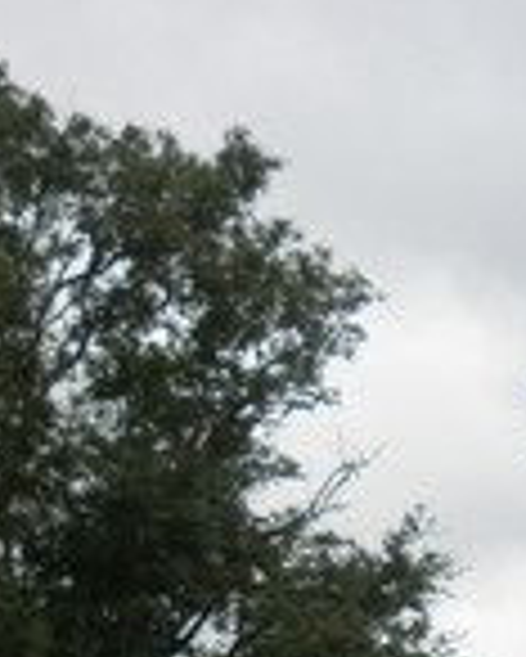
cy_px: 976
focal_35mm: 124
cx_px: 405
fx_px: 2410
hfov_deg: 12.4
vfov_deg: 14.5
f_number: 2.8
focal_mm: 5.3
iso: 80
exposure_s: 1/250
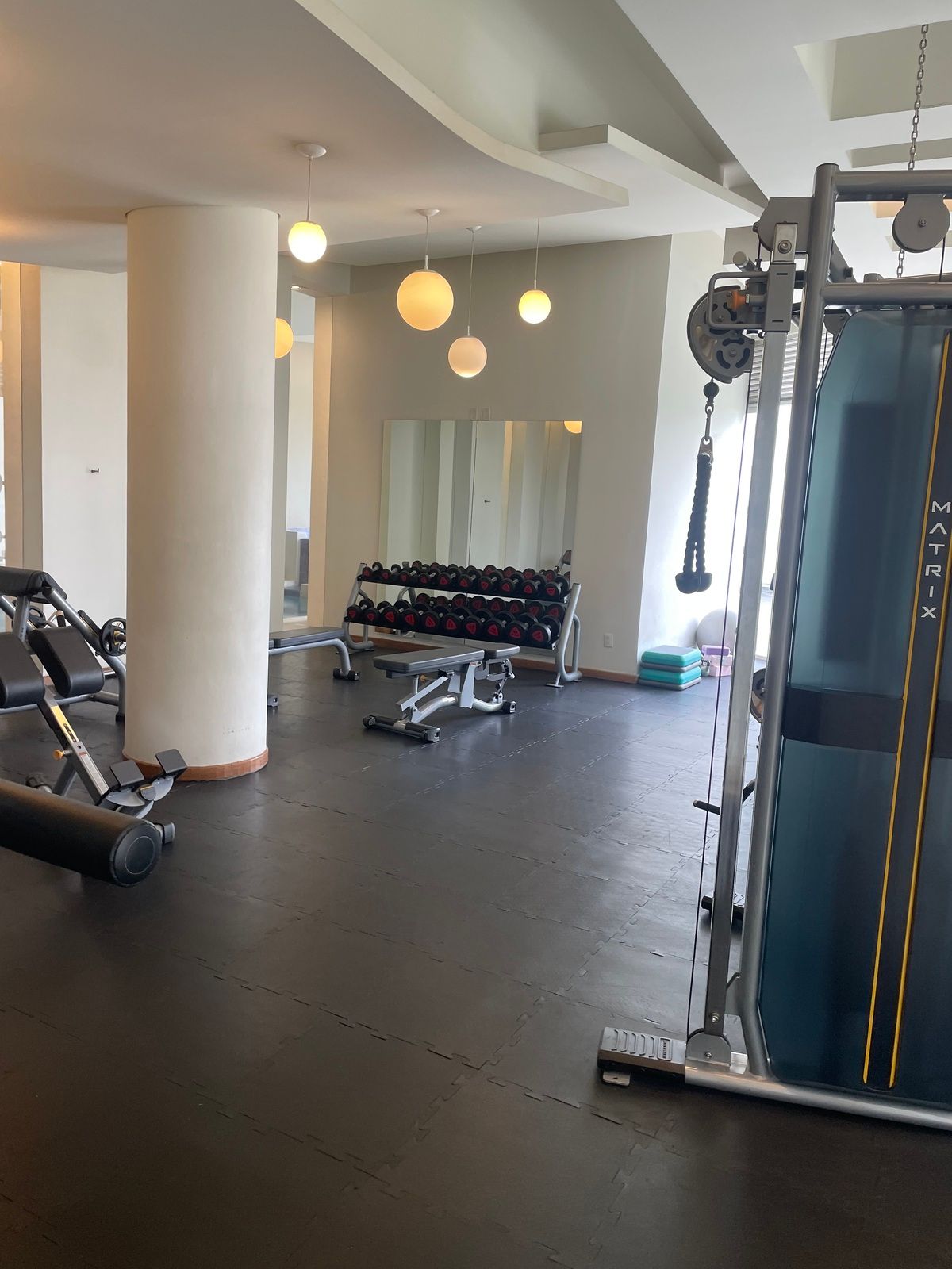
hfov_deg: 53.1
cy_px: 634
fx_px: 953
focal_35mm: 26
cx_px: 476
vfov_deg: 67.3
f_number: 1.6
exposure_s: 1/120
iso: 64
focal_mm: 4.2
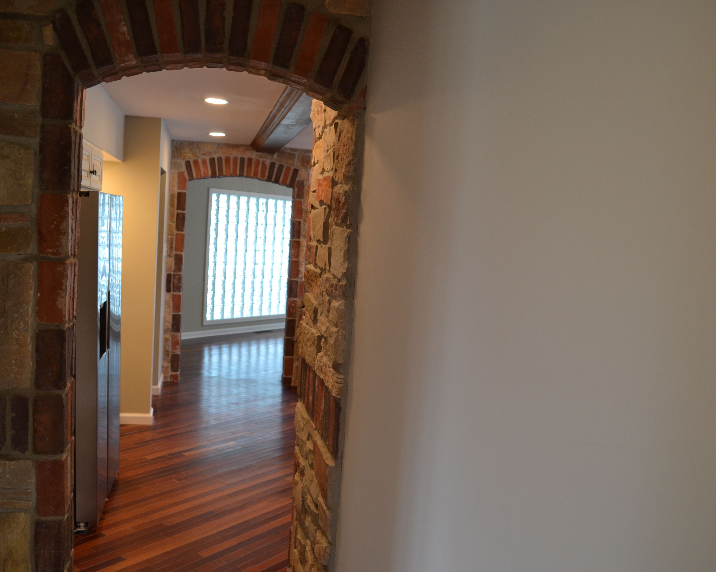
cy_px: 288
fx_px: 657
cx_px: 312
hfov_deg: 57.0
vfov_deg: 47.1
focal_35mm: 31
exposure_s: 1/80
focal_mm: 18
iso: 400
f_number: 4.5
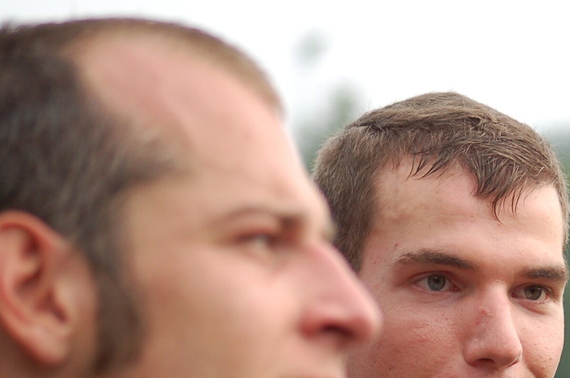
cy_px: 336
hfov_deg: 8.6
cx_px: 517
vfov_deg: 5.7
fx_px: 3761
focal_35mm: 238
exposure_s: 1/640
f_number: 4
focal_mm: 86
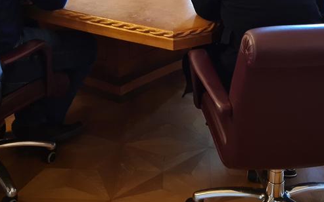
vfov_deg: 18.4
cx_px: 145
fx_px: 600
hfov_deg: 30.2
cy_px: -18
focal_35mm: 68
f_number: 2
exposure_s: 1/33
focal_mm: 5.9
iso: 640
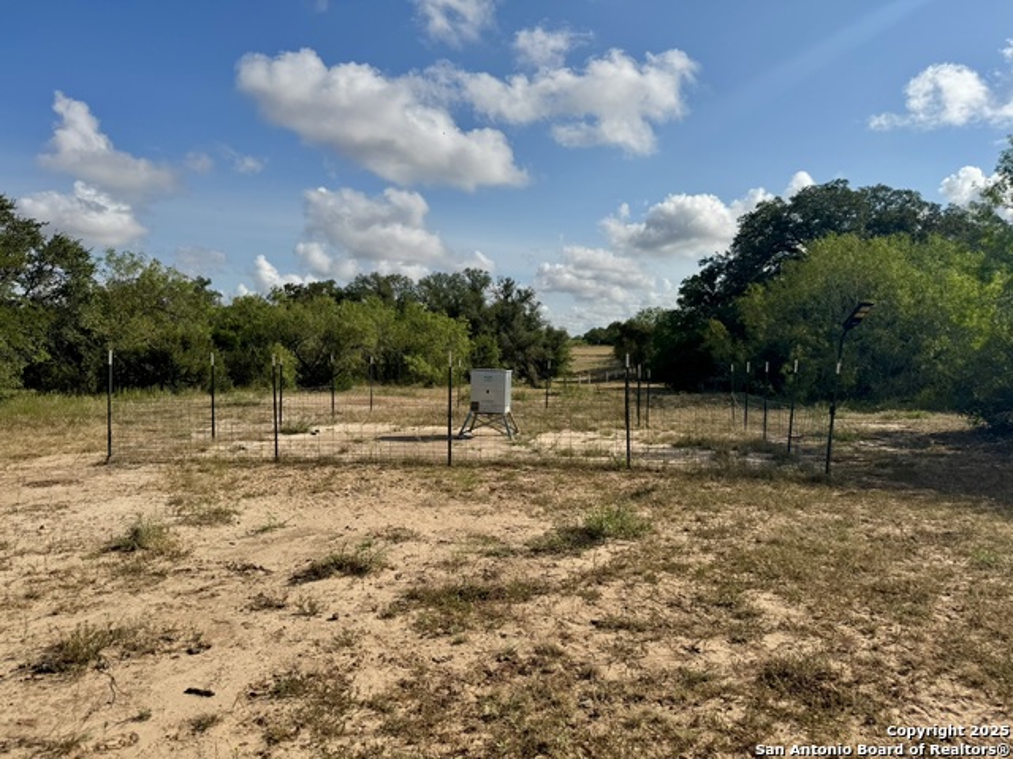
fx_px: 702
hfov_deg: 71.6
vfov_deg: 56.8
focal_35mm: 24
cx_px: 506
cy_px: 380
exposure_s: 1/7937
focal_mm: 6.76
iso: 80
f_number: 1.78
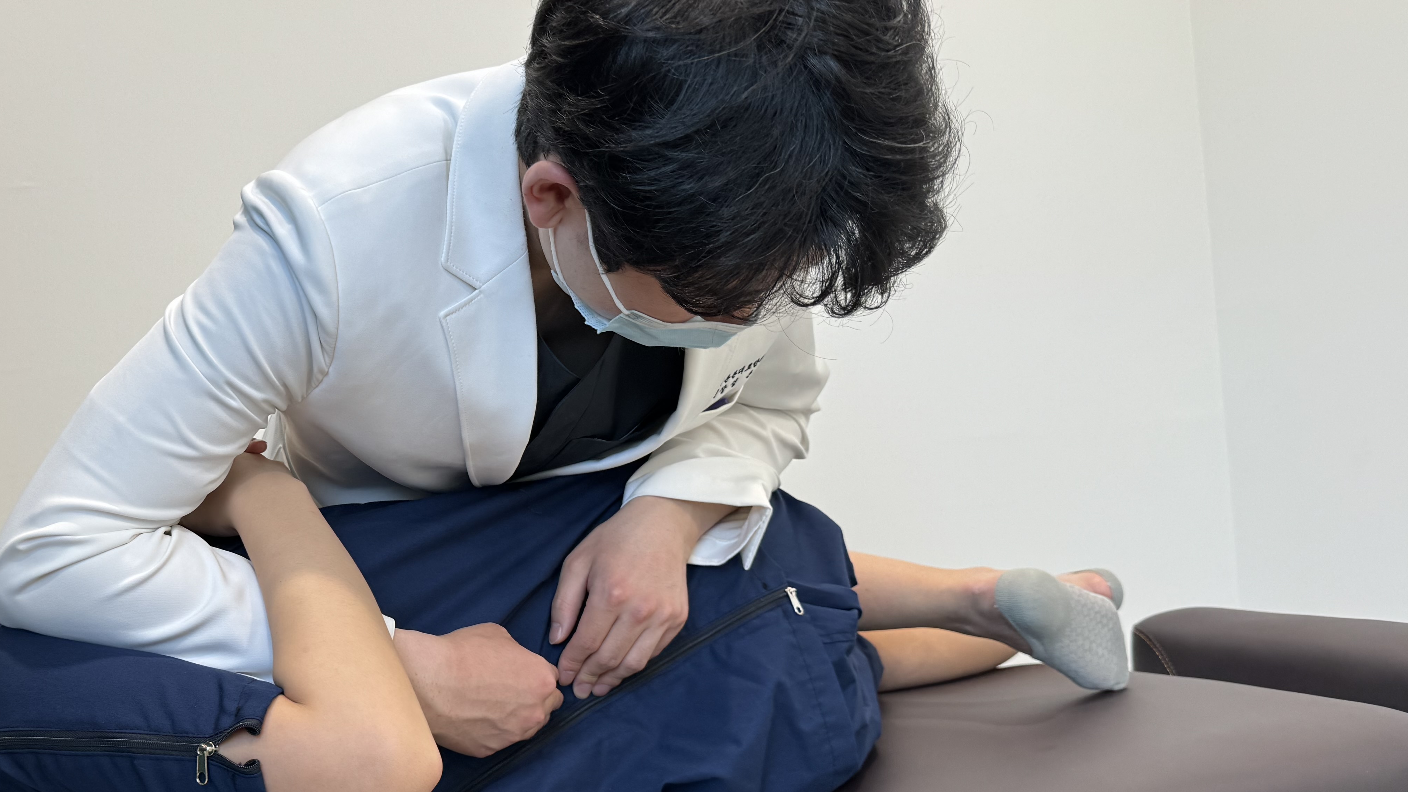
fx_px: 1381
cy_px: 432
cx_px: 422
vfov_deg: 32.0
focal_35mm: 37
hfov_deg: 52.5
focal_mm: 6.76
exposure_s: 1/120
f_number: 1.78
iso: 100
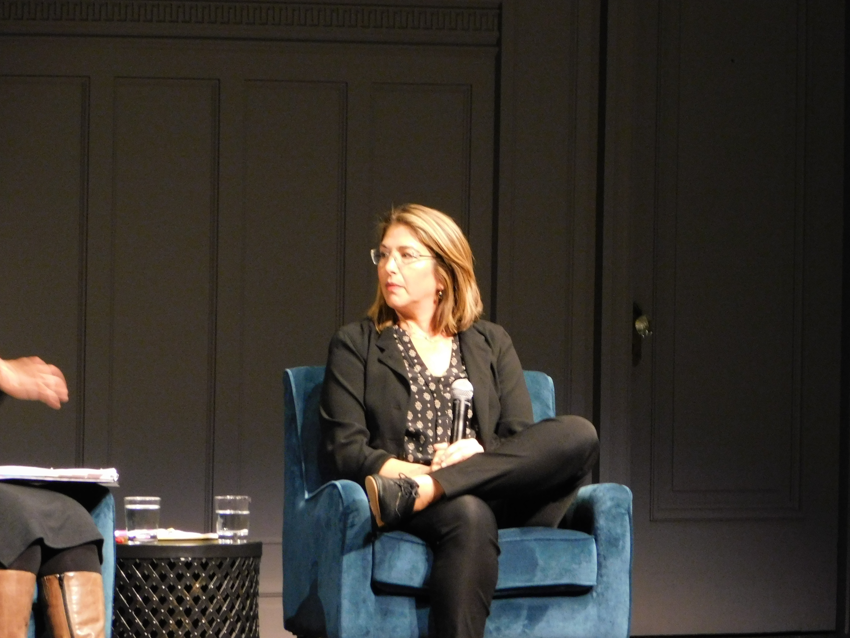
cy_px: 319
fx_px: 9061
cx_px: 425
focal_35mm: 369
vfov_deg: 4.0
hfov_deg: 5.4
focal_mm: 65.4
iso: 800
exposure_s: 1/5
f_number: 5.8
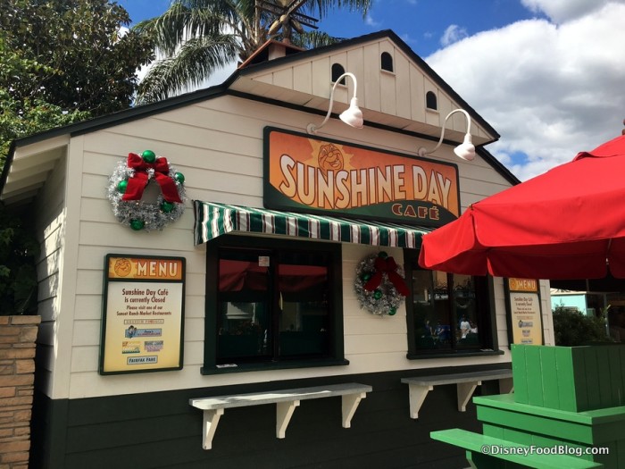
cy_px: 234
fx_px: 524
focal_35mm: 29
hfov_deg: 61.7
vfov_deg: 48.2
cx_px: 312
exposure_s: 1/1221
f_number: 2.2
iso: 25
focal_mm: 4.15
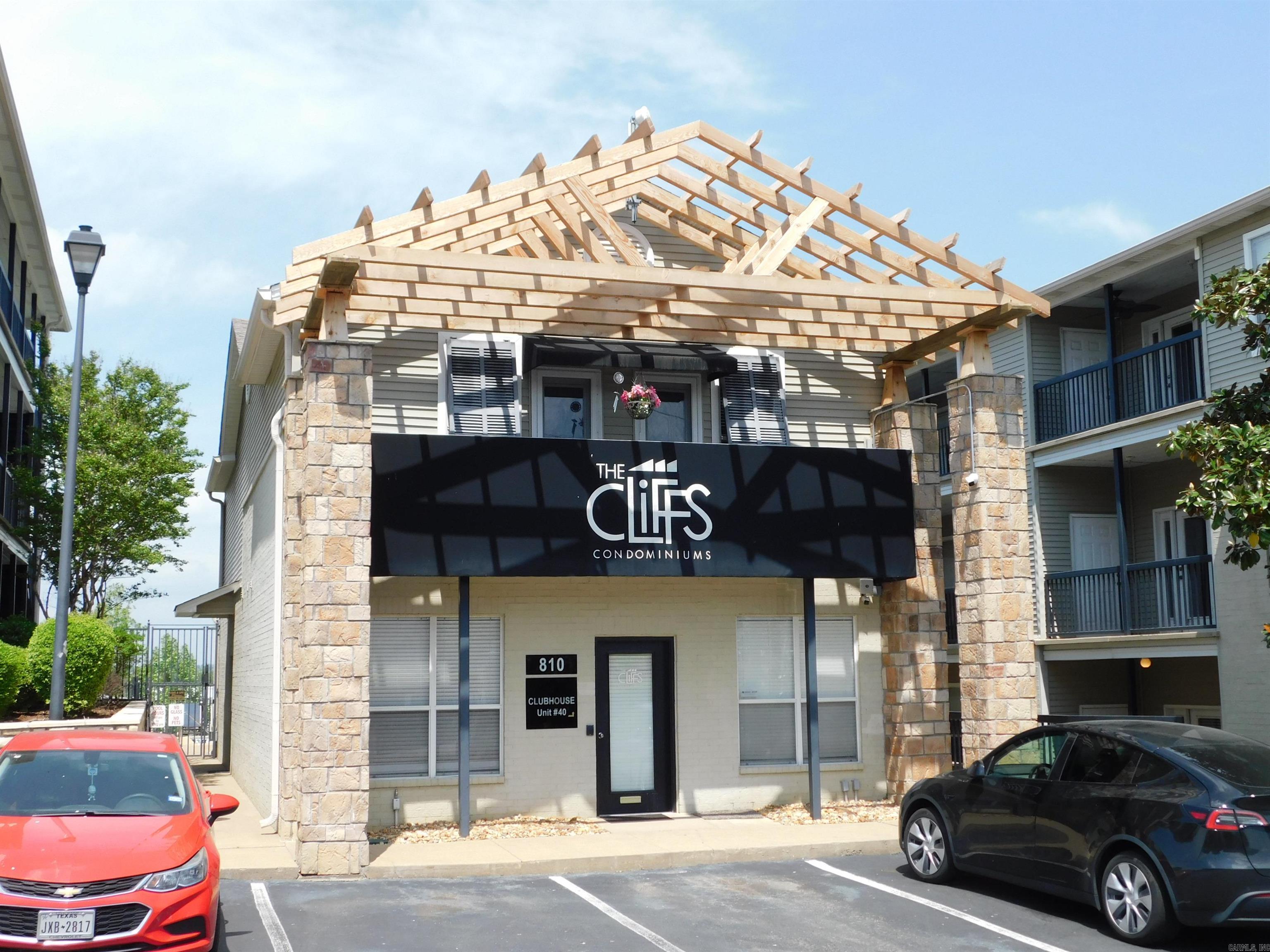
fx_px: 1468
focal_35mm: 40
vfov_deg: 36.0
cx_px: 635
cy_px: 476
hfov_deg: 46.8
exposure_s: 1/800
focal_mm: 7.1
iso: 125
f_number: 3.6
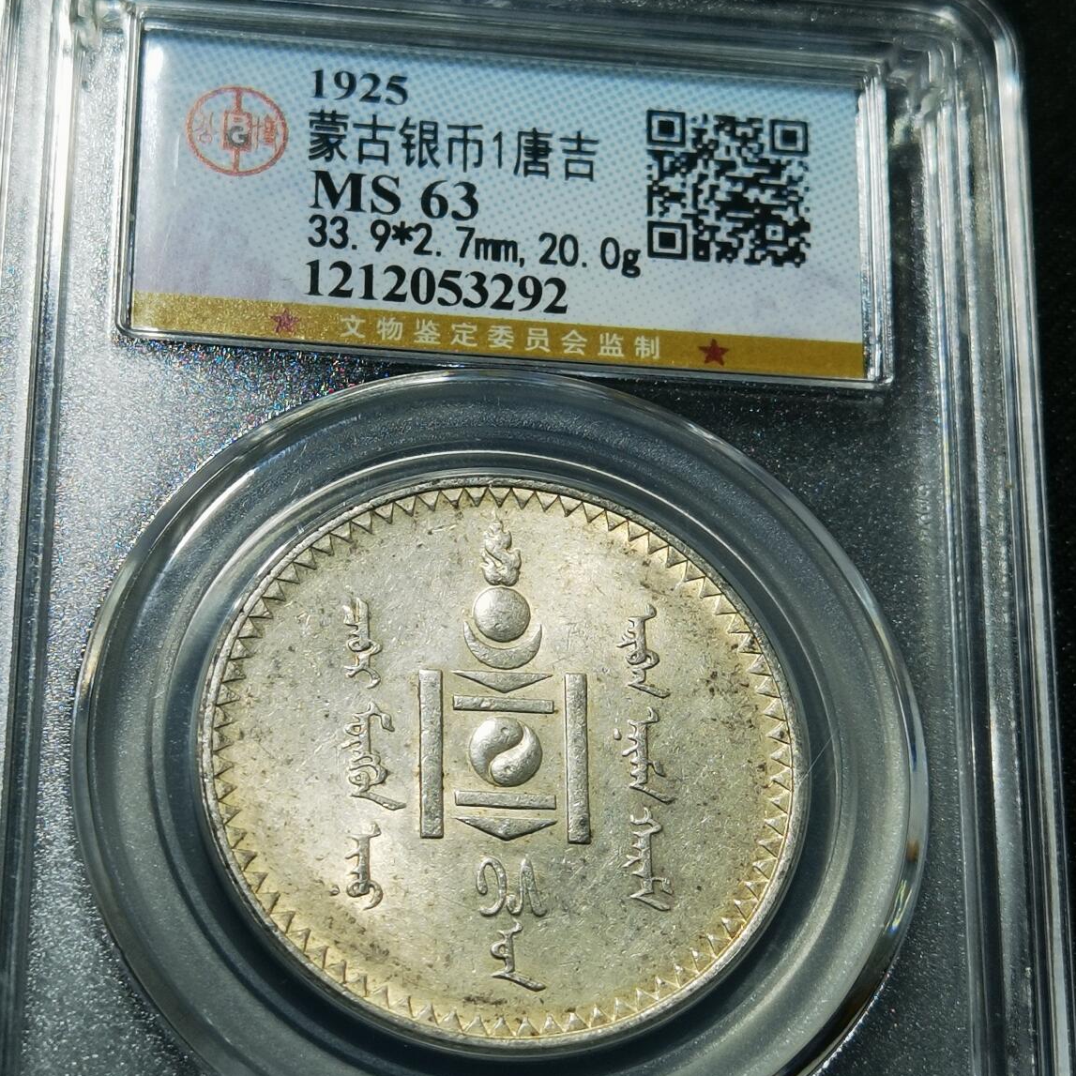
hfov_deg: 20.2
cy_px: 612
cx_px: 512
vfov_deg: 20.2
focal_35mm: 86
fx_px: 3024
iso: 64
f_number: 1.9
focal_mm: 6.67
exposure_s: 1/120
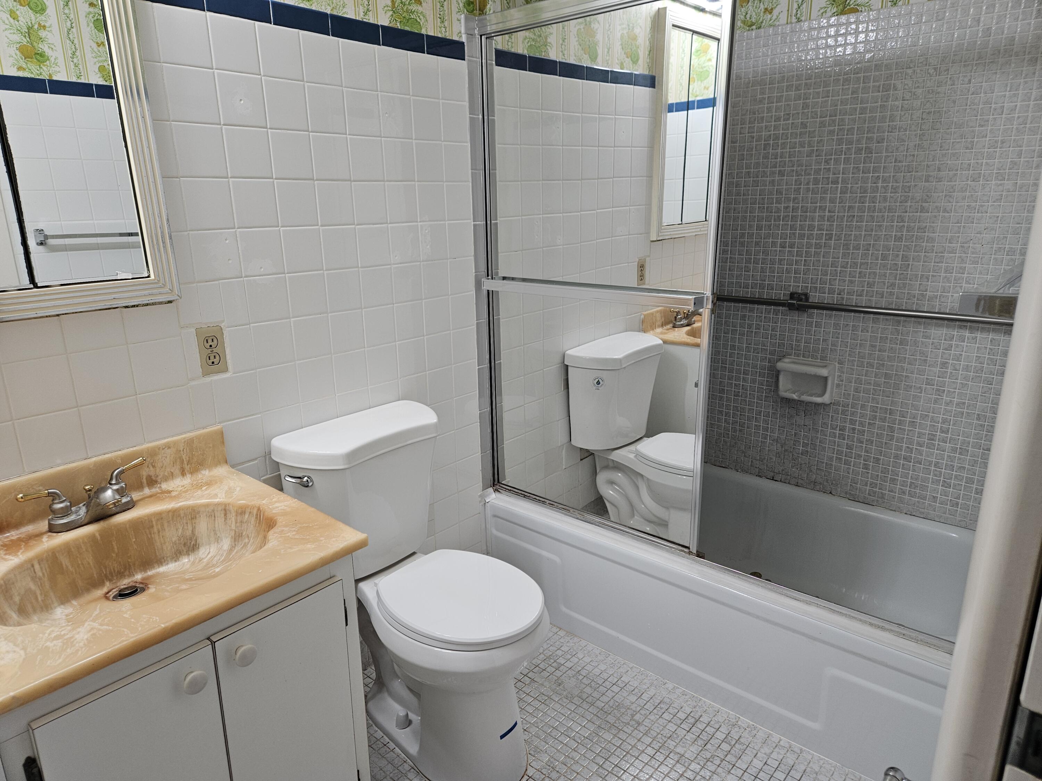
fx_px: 692
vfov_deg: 58.9
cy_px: 390
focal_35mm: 23
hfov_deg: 73.9
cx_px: 521
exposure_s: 1/120
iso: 80
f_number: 1.8
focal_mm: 5.4
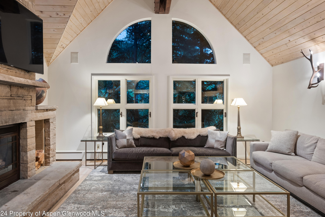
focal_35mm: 25
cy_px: 111
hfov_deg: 71.5
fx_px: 226
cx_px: 157
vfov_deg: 51.3
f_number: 7.1
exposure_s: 1.3
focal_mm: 24
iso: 500
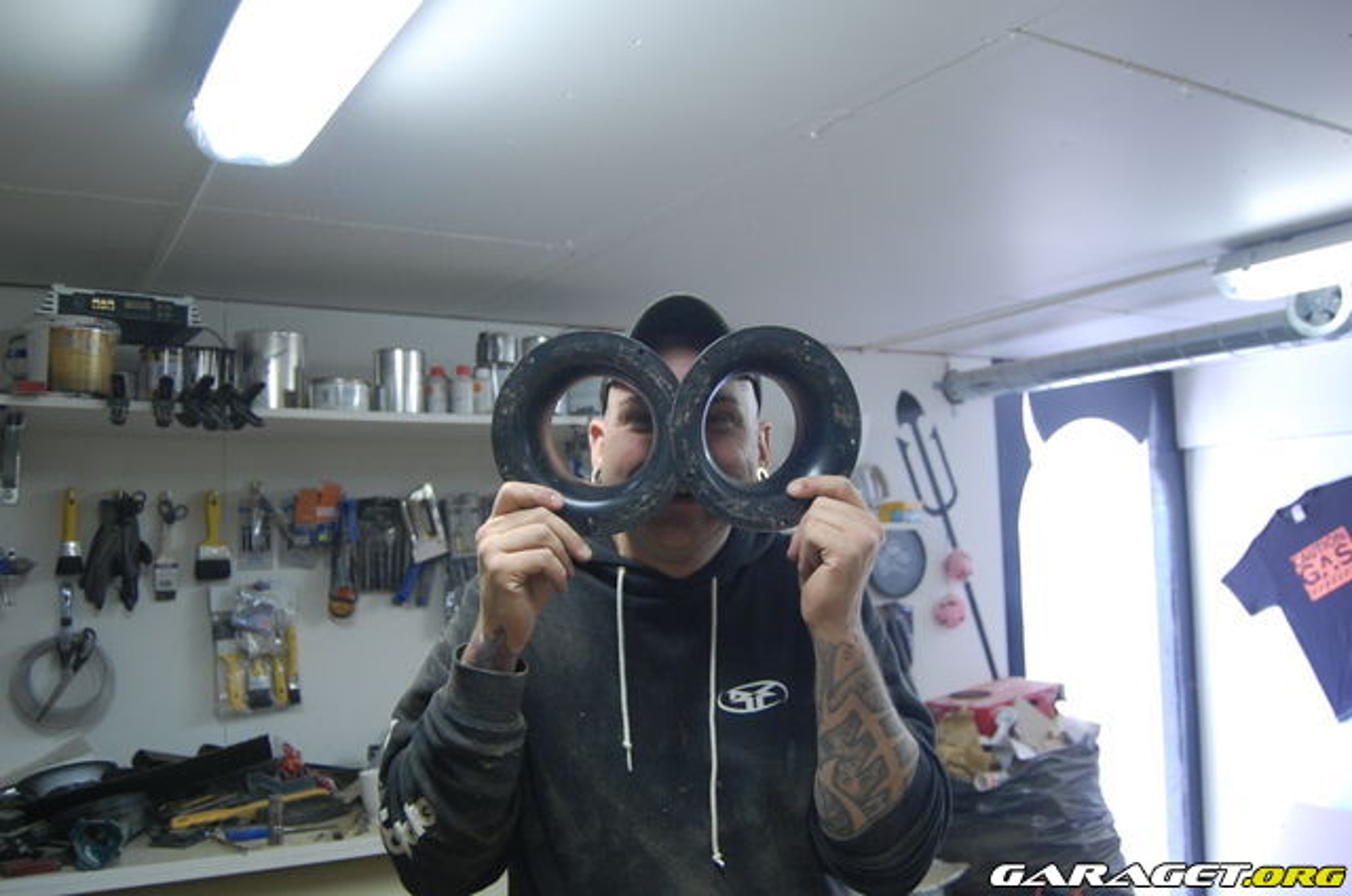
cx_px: 676
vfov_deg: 39.8
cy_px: 448
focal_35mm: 33
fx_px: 1237
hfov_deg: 57.3
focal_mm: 22
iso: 800
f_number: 3.8
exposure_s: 1/20
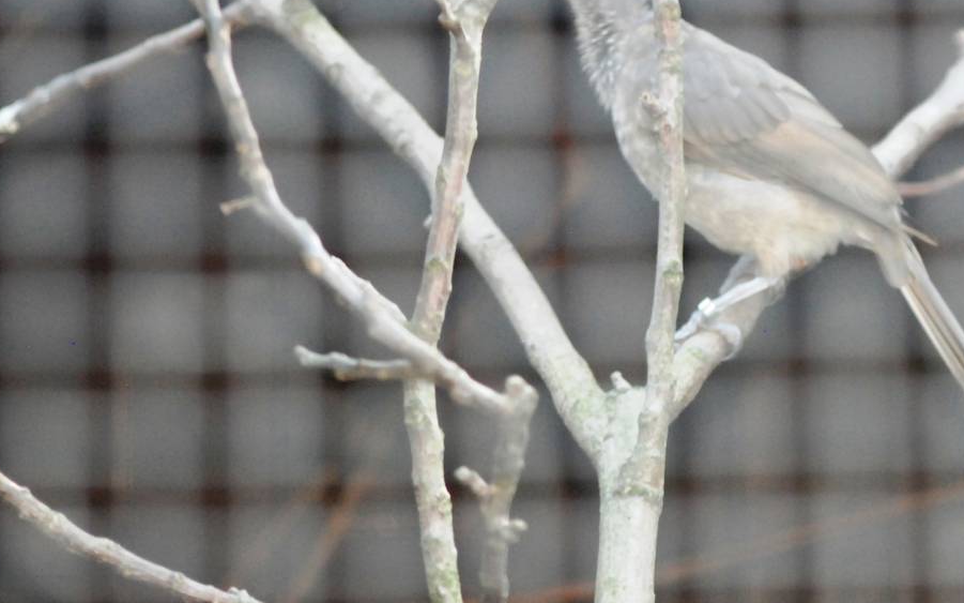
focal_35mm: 326
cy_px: 80
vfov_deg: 4.0
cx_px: 719
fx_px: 8564
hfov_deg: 6.4
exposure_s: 1/60
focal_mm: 120
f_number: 5
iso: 1000
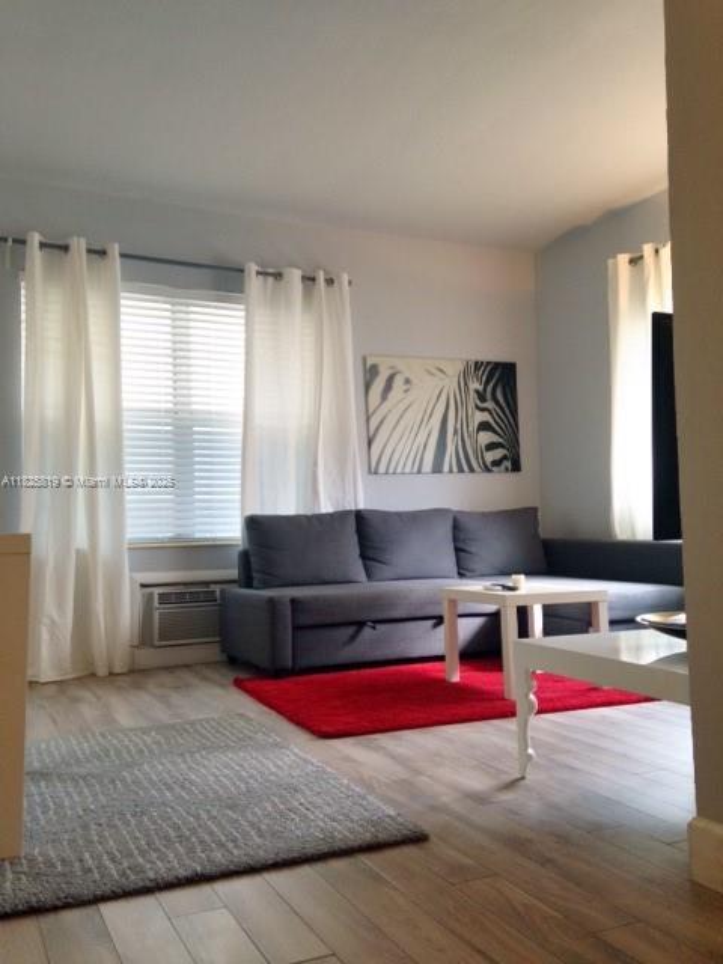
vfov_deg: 55.4
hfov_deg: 42.9
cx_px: 362
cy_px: 482
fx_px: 919
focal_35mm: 33
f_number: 2.4
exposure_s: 1/20
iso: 50
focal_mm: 4.12
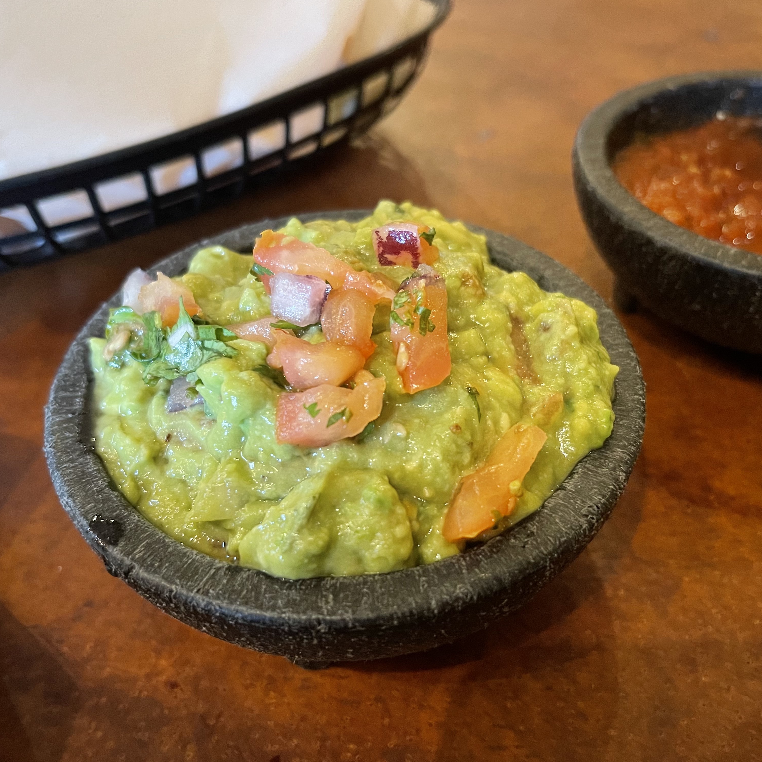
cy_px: 379
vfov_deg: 52.5
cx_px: 378
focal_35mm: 31
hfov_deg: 52.5
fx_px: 772
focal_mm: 5.1
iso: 500
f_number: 1.6
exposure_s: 1/30
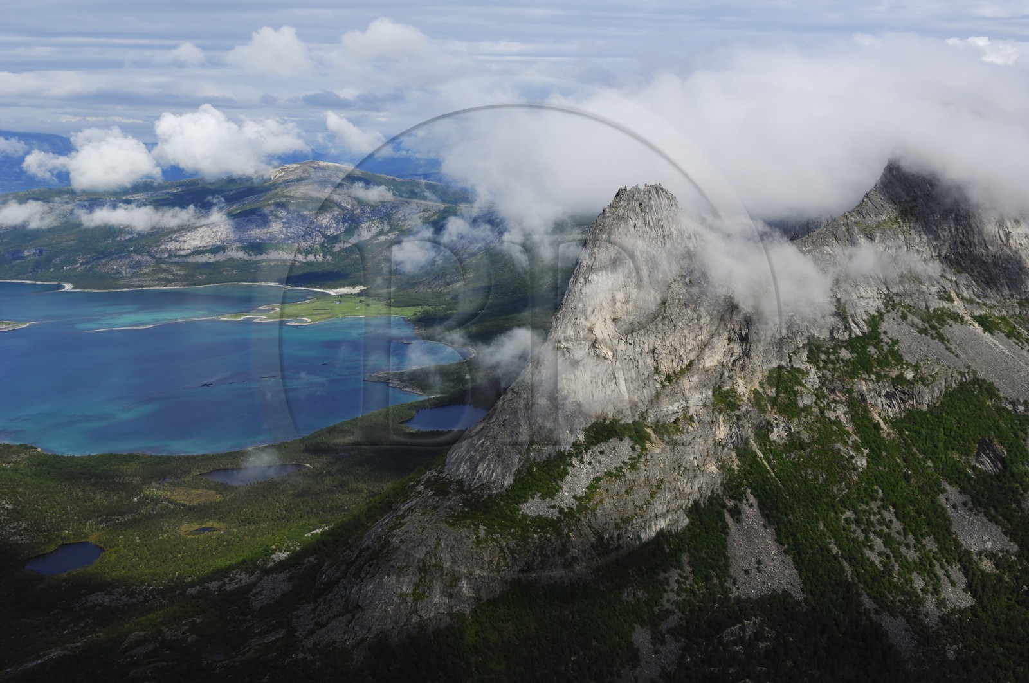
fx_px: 1199
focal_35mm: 42
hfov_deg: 46.5
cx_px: 514
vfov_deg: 31.8
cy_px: 342
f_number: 4
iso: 100
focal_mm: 28
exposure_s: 1/2000
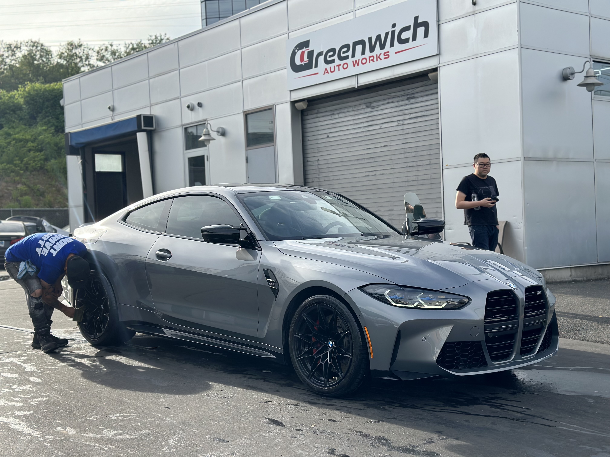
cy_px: 228
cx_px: 305
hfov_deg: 39.7
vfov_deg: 30.3
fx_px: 846
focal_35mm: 48
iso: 100
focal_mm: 6.86
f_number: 1.78
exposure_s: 1/2976
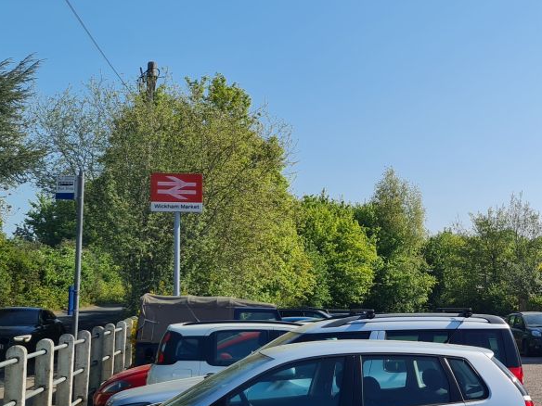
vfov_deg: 25.6
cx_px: 559
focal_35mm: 57
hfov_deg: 31.0
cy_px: 251
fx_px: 892
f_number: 1.8
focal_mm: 5.4
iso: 50
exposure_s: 1/3136
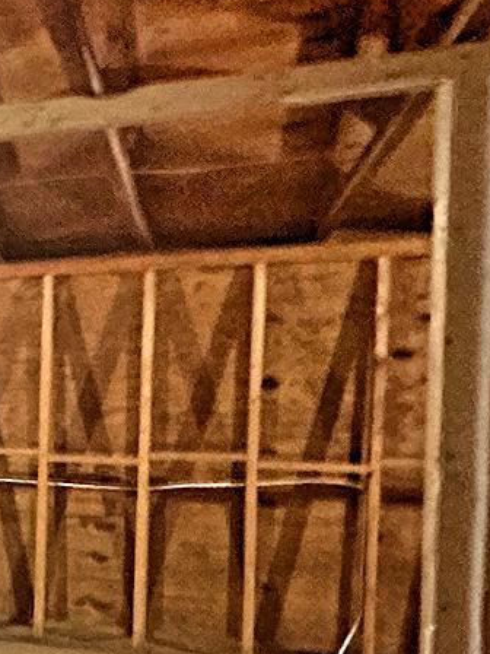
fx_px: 1189
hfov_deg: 11.7
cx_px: -965
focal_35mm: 63
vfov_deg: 30.5
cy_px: 431
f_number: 2.2
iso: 1250
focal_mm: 2.2
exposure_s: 1/38
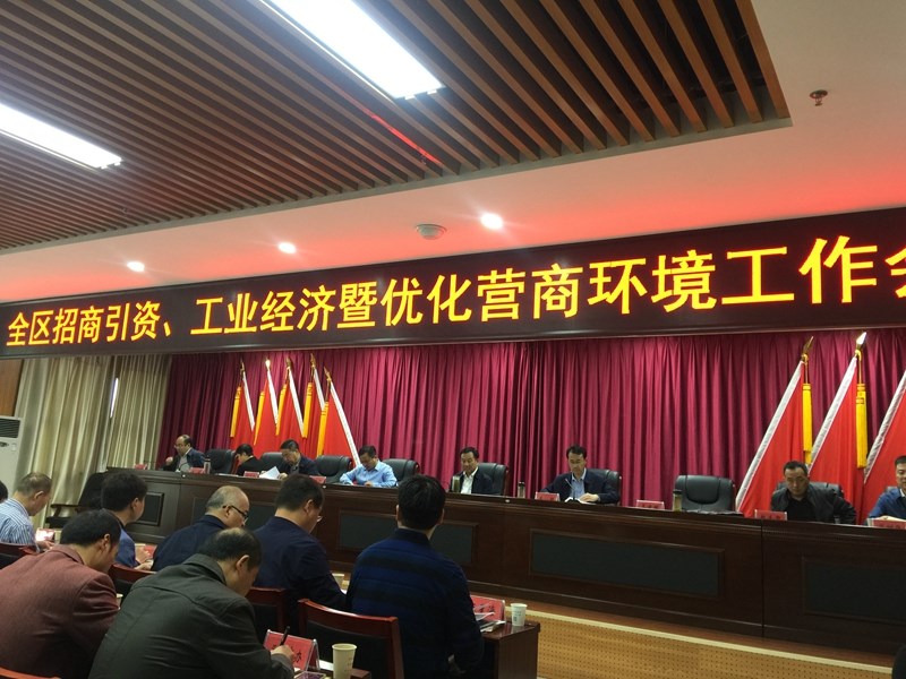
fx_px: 759
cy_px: 340
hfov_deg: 61.7
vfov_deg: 48.2
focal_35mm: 29
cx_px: 453
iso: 50
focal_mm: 4.15
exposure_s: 1/17
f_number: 2.2
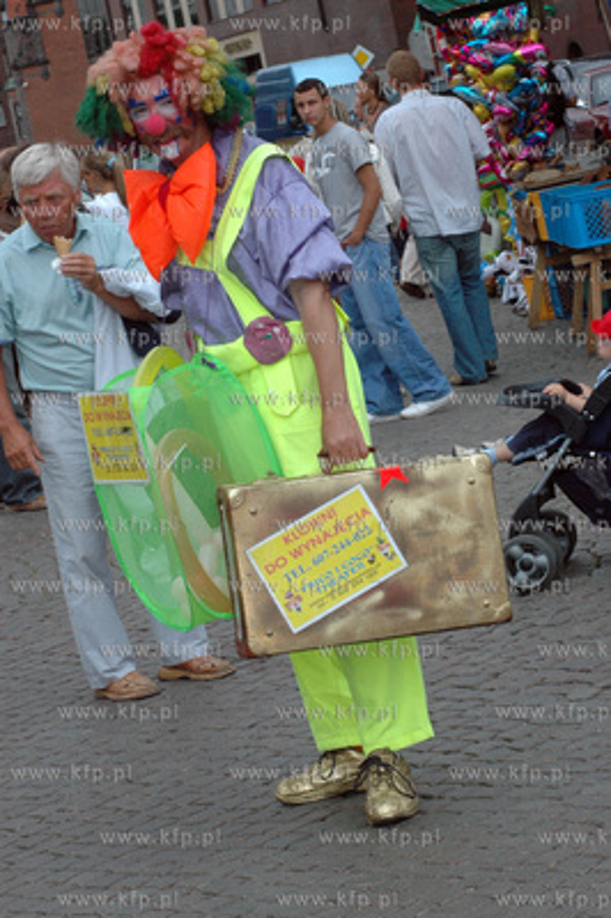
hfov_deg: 11.4
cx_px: 306
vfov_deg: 17.1
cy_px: 459
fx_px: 3060
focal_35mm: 120
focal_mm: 80
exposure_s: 1/125
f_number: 20
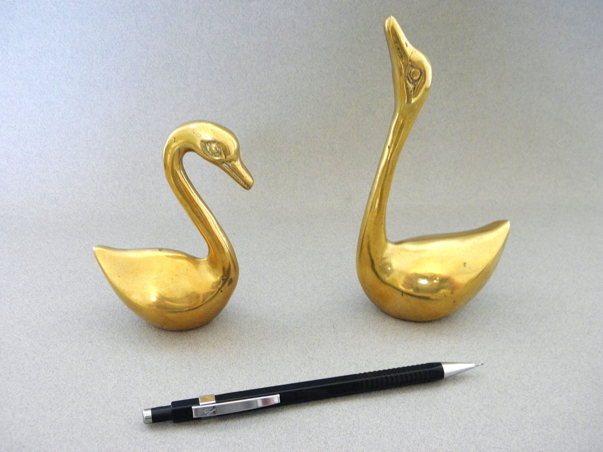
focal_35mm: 39
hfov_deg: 47.9
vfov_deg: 36.8
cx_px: 302
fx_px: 679
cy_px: 226
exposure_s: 1/8
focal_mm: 7.1
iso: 320
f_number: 3.8
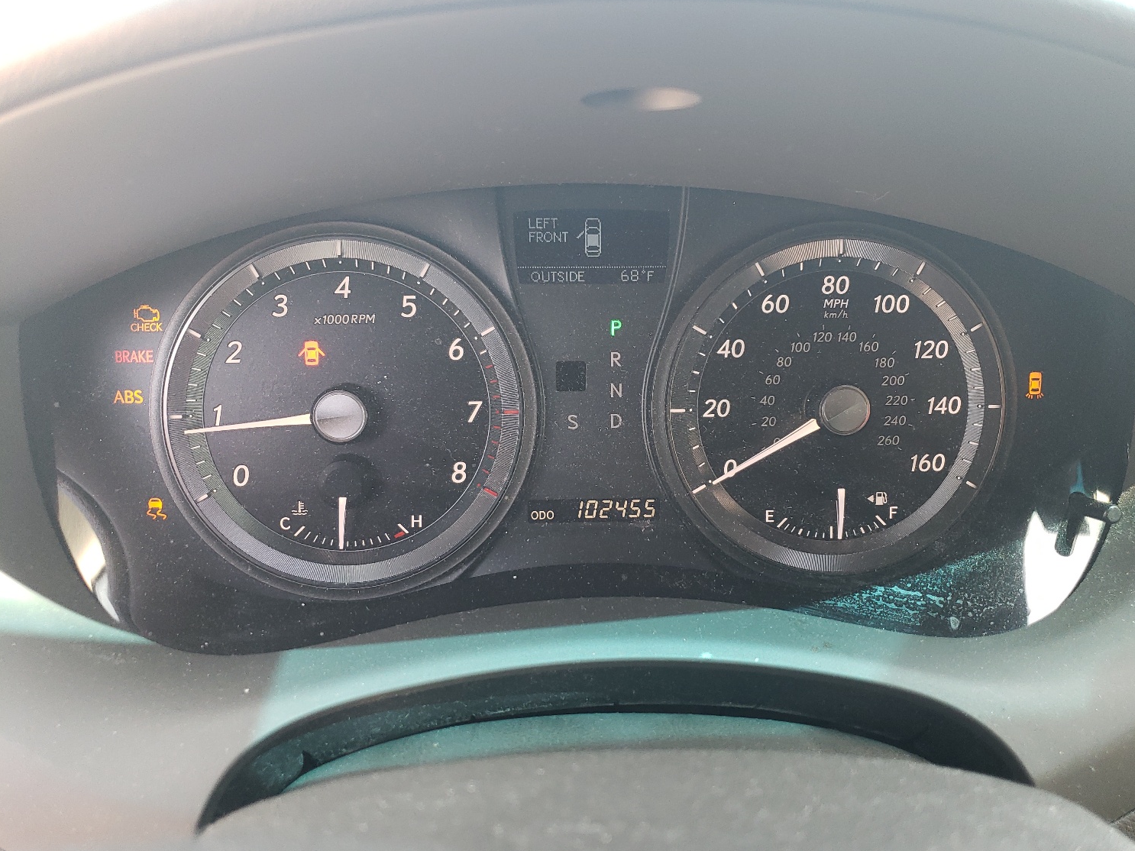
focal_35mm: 28
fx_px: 918
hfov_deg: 63.4
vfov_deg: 49.7
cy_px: 438
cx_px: 604
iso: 92
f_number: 1.5
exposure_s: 1/100
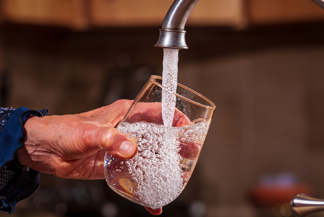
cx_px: 162
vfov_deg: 6.1
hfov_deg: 9.1
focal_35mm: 225
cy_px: 108
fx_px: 2027
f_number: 8
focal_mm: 150
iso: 200
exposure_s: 1/160
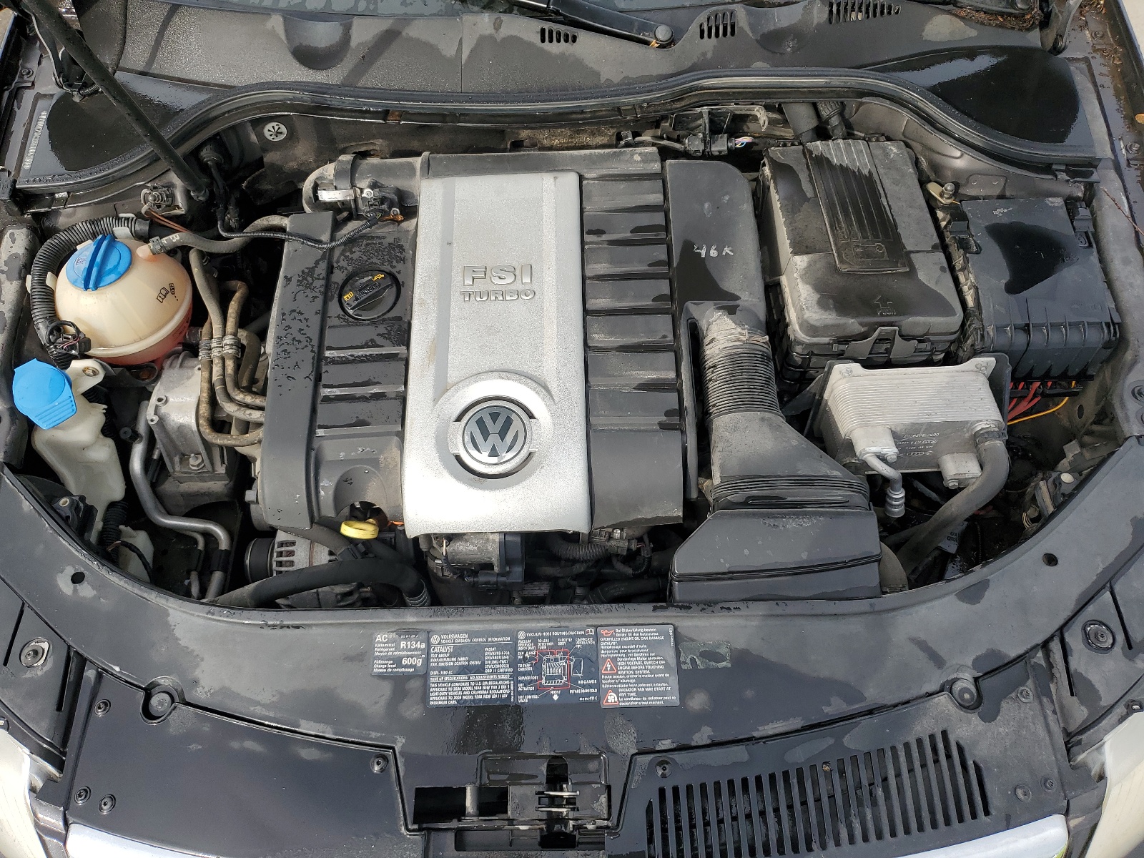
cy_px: 429
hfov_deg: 67.3
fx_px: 859
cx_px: 572
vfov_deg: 53.1
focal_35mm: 26
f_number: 1.5
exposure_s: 1/1000
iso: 50
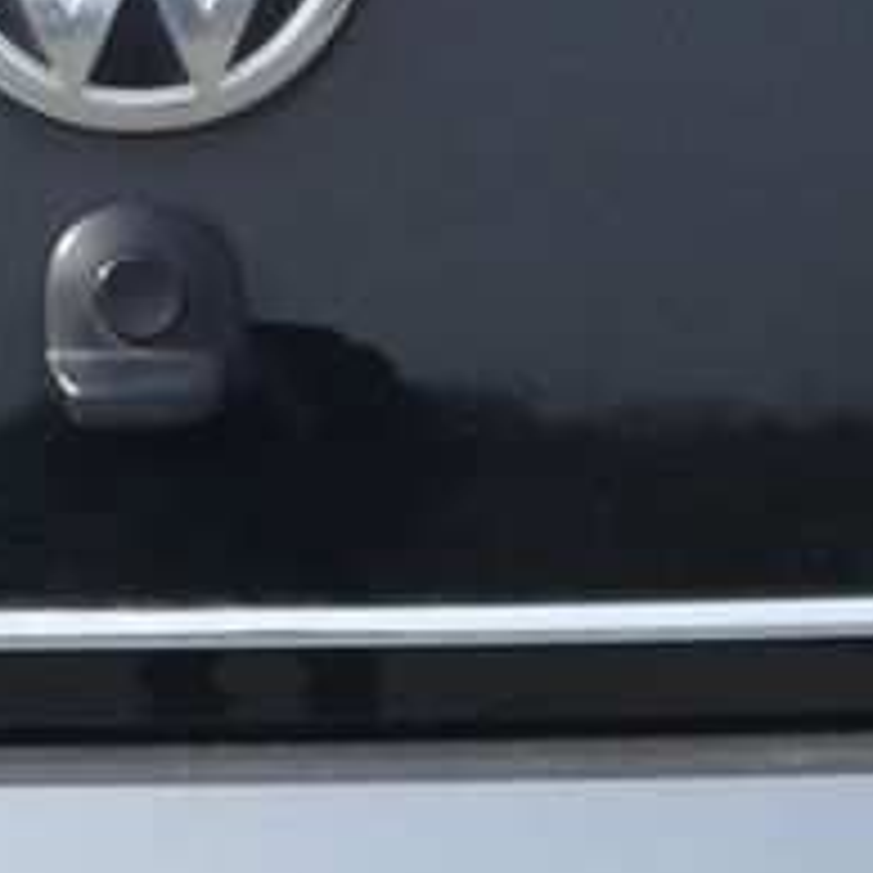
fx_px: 10785
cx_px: 117
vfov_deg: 4.6
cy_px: 333
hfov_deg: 4.6
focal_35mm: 378
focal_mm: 30
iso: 100
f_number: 7.1
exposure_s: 1/250
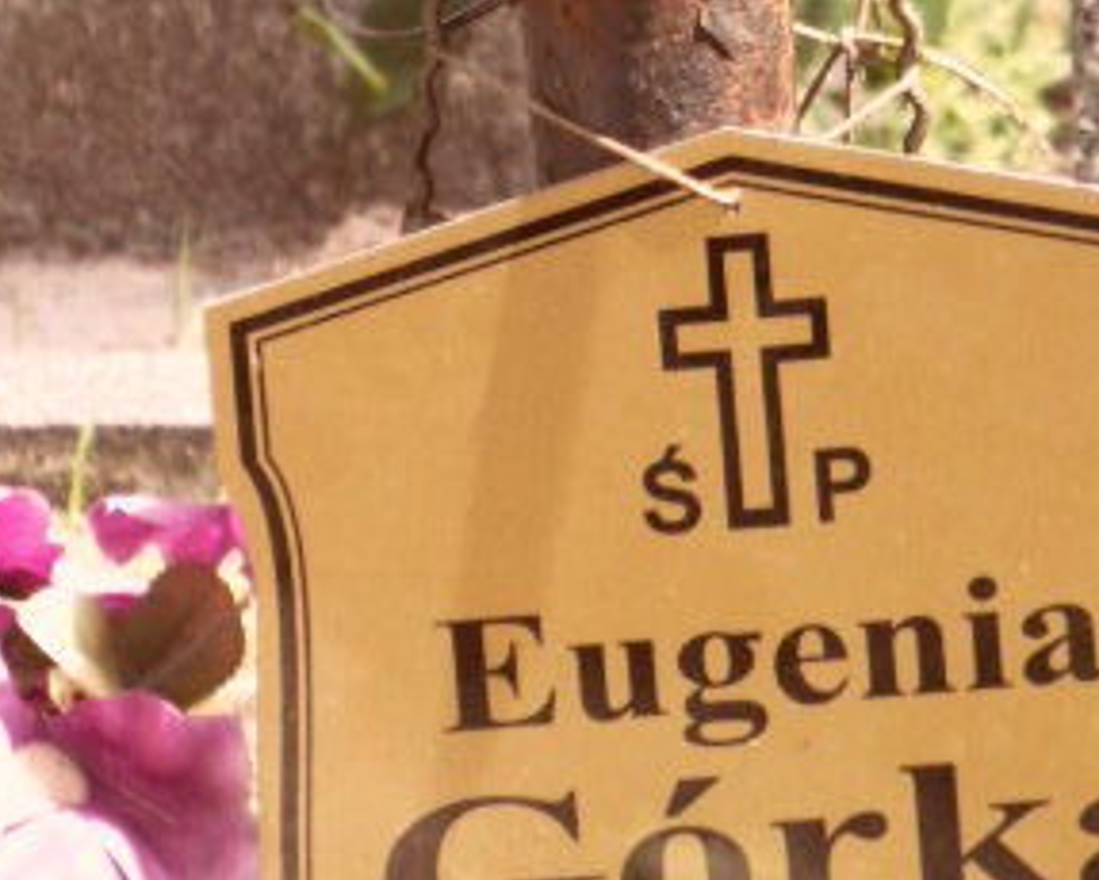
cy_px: -647
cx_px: 682
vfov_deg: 3.7
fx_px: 13605
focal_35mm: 418
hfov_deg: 4.6
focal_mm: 20
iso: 100
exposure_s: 1/125
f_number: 4.4
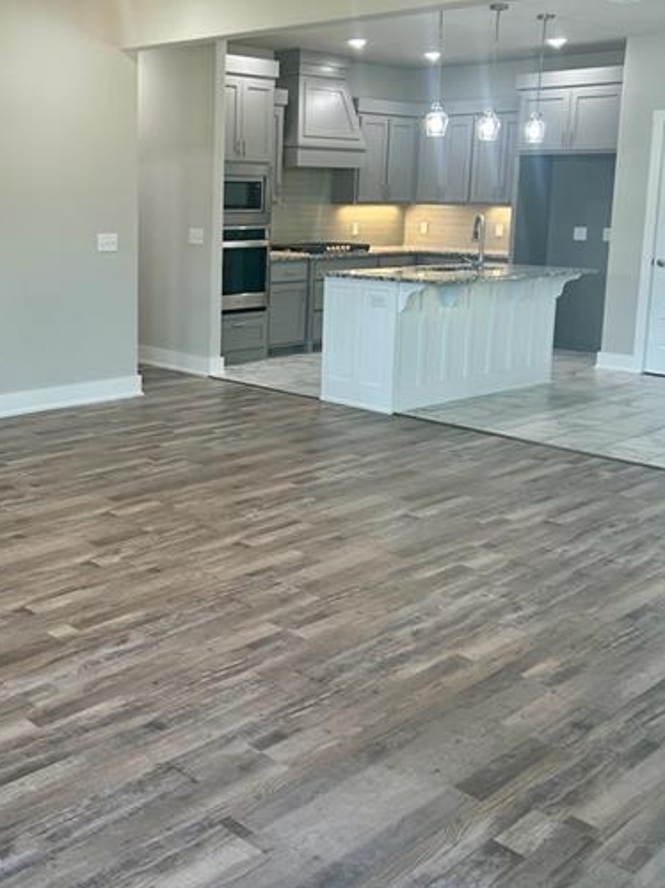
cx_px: 188
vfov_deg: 46.6
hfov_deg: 35.4
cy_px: 367
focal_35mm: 40
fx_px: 1025
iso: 100
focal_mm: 5.7
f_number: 1.5
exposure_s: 1/120
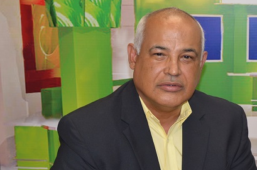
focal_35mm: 84
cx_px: 138
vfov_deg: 16.2
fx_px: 598
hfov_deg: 24.2
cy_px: 98
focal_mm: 38
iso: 640
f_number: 5
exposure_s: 1/60
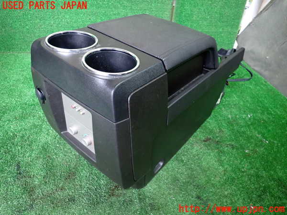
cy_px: 108
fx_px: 207
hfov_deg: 69.4
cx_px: 144
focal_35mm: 25
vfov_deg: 54.9
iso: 800
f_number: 2
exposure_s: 1/30
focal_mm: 4.5
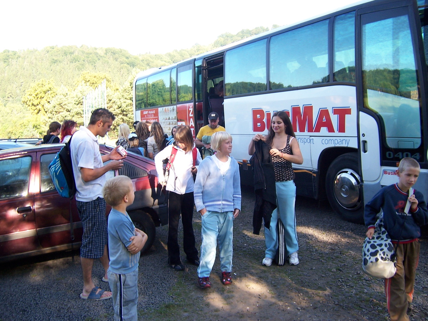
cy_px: 160
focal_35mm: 33
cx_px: 214
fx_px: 408
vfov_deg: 42.9
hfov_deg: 55.4
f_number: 3.4
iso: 80
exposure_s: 1/90
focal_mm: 5.5
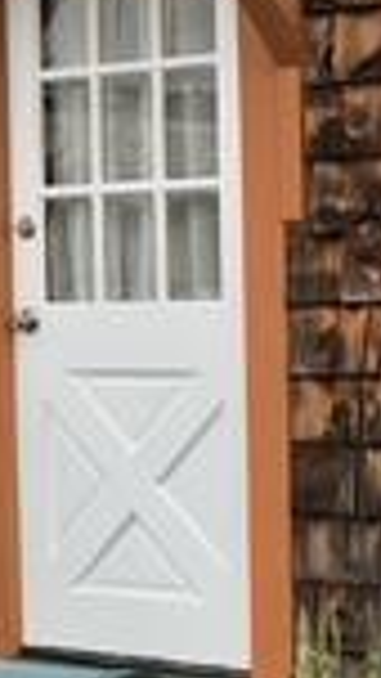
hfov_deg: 8.9
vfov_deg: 16.0
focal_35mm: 134
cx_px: -81
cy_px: 436
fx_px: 2405
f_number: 2.2
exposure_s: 1/120
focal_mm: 4.15
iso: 25
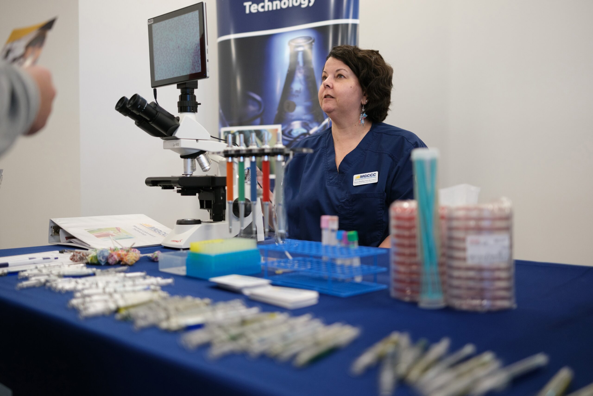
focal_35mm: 35
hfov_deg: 54.4
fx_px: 577
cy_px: 198
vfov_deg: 37.9
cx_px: 296
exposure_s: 1/420
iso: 500
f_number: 1.4
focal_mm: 23
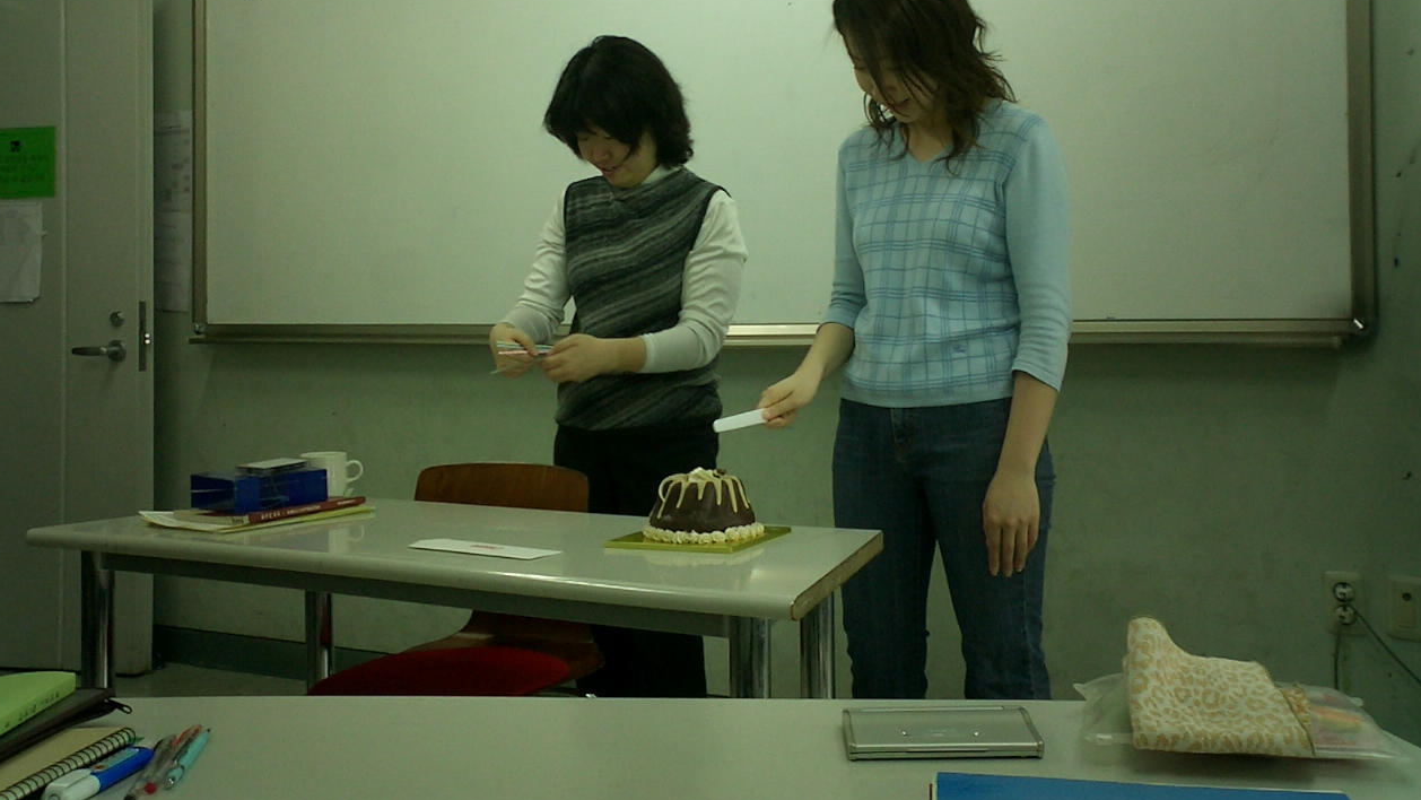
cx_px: 705
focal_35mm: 41
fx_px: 1545
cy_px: 281
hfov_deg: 49.4
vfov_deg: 28.9
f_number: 3.5
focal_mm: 5.6
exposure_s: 1/25
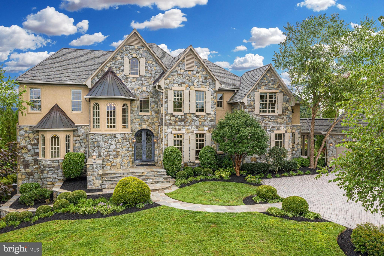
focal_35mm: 28
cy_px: 128
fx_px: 299
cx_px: 192
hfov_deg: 65.5
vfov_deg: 46.4
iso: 100
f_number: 8
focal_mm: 10.26
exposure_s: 1/320
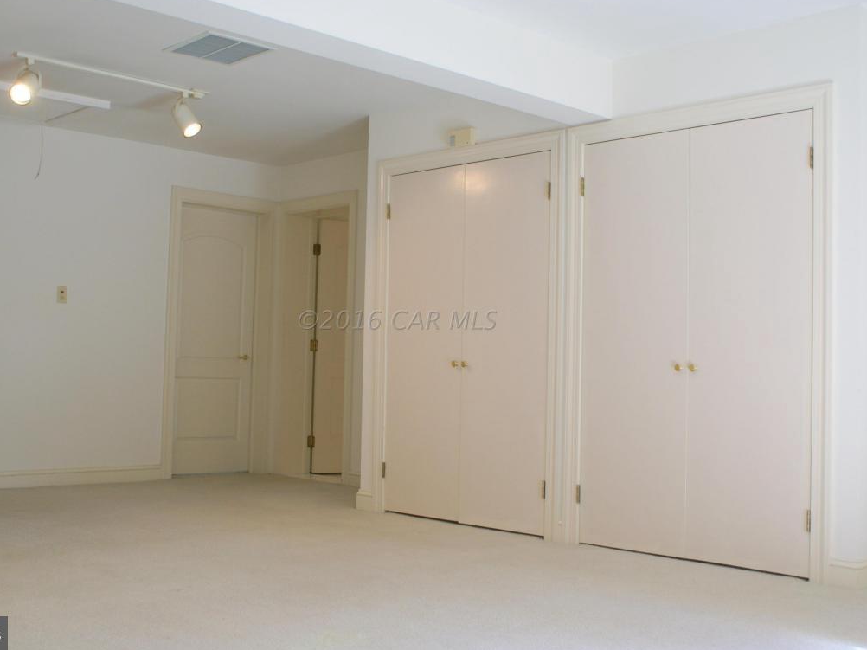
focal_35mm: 43
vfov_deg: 33.6
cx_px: 397
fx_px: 1077
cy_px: 320
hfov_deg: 43.8
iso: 200
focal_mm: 26
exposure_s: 1/40
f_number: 4.5
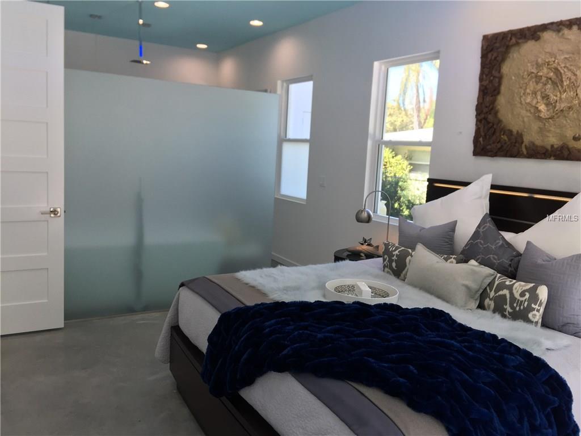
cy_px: 218
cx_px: 290
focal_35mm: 29
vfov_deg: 48.2
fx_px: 487
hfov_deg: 61.7
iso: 50
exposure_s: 1/120
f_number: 2.2
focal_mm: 4.15
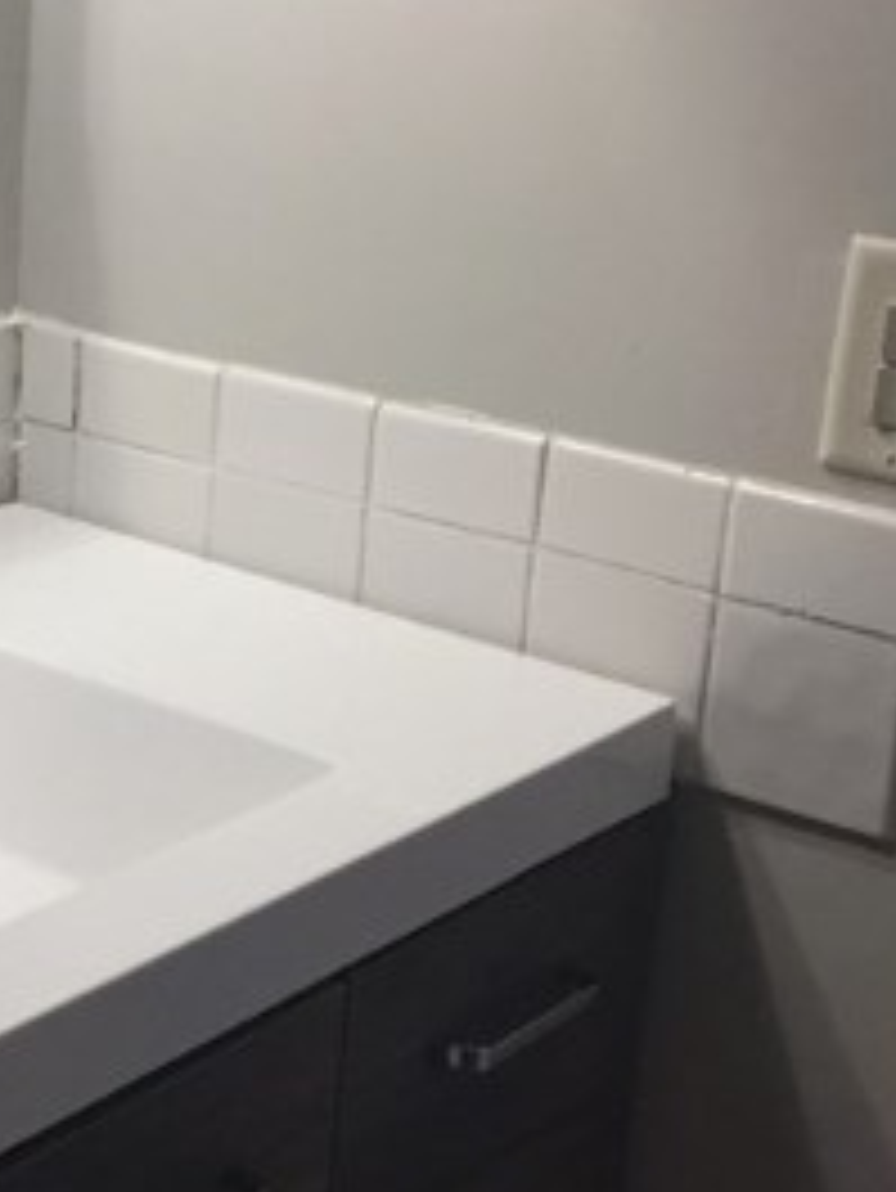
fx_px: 2897
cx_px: -180
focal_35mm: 84
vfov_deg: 23.3
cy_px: 661
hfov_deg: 16.8
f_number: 2.2
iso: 40
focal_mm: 4.15
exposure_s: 1/40
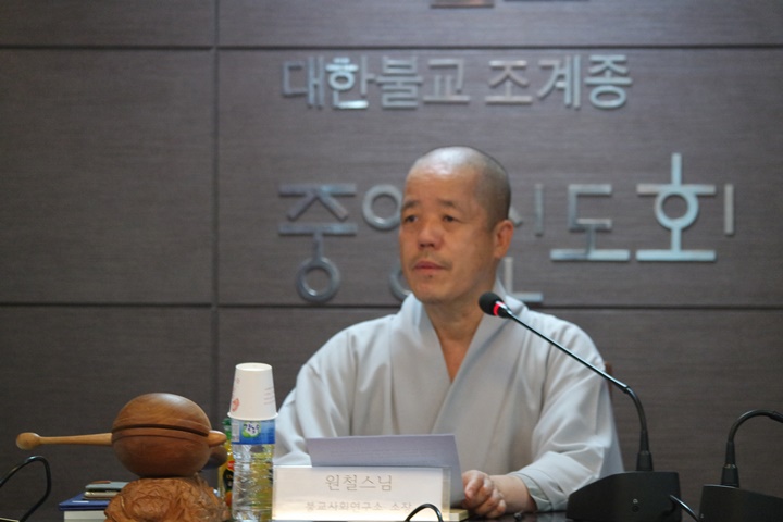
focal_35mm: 200
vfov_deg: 6.9
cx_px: 392
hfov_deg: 10.3
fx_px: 4350
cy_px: 261
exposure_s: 1/160
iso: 1600
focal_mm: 130
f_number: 5
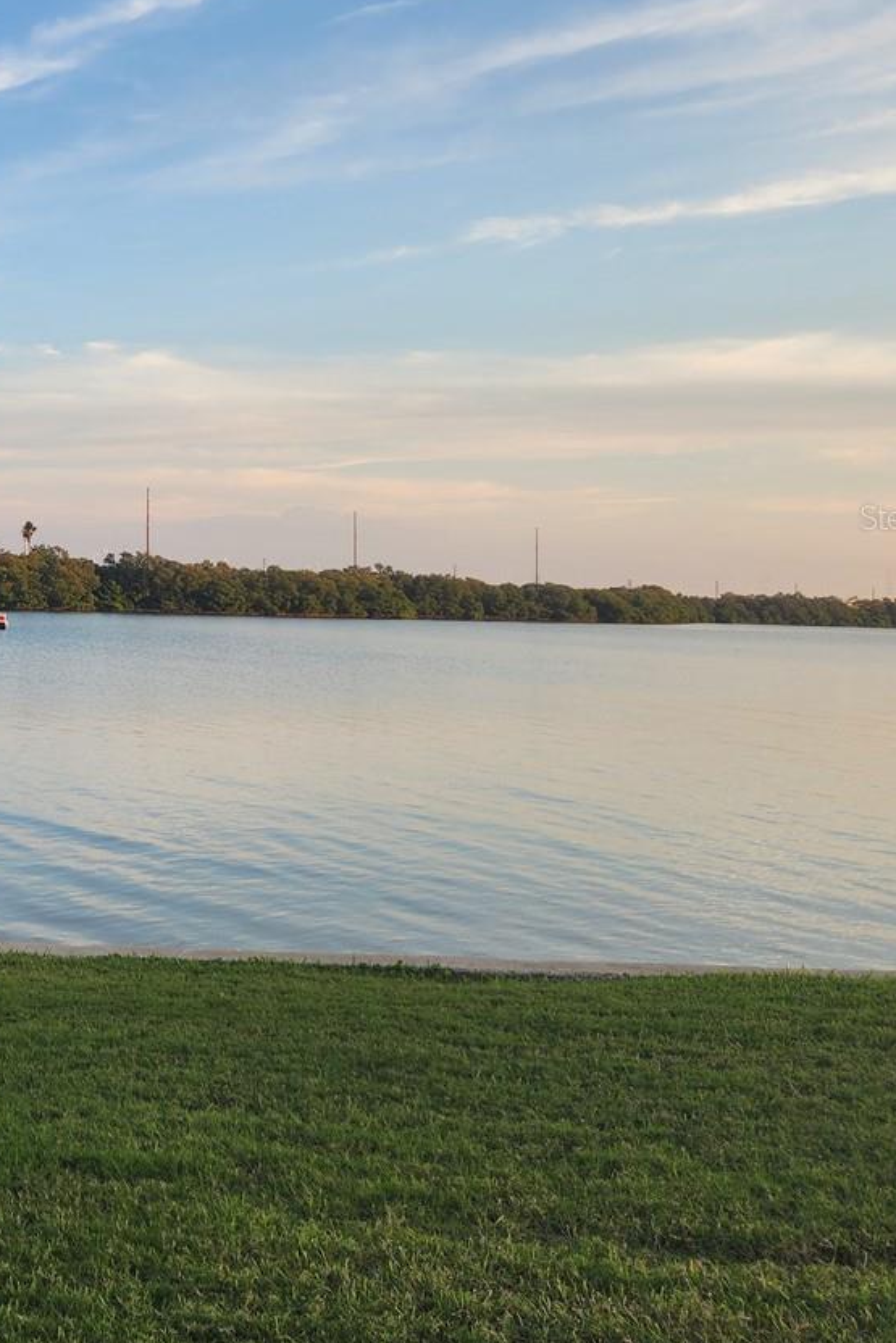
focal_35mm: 46
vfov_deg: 42.5
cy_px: 517
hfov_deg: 25.2
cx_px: -279
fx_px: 1716
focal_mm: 6.4
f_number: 1.8
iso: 12
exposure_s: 1/257
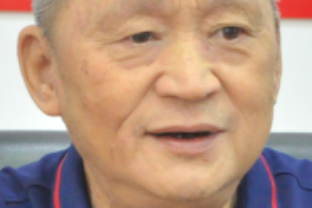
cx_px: 107
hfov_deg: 5.5
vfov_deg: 3.7
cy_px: 227
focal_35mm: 374
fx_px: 3241
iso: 2800
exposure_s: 1/50
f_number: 5.6
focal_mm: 58
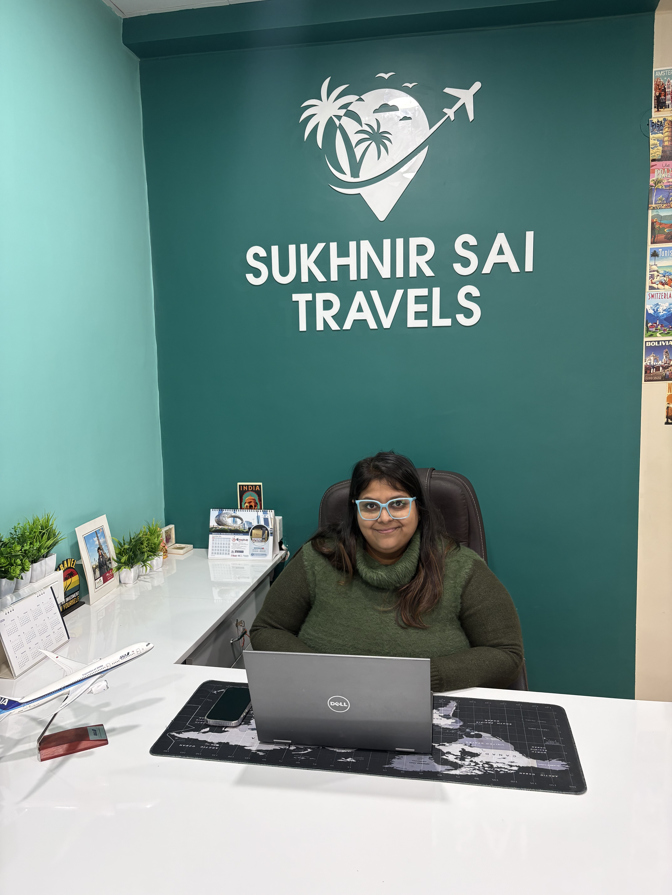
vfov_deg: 67.3
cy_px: 448
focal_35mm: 26
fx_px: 673
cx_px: 336
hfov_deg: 53.1
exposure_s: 1/50
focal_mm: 5.96
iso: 125
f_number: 1.6
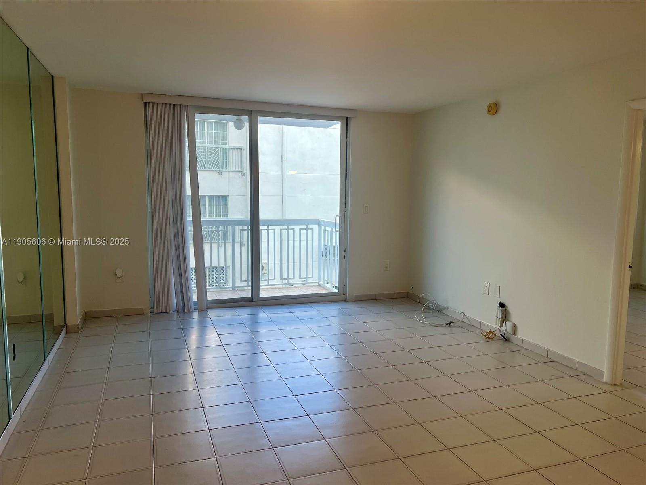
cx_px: 323
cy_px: 242
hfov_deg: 67.3
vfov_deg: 53.1
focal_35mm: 26
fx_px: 485
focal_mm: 5.7
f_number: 1.5
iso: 32
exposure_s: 1/120
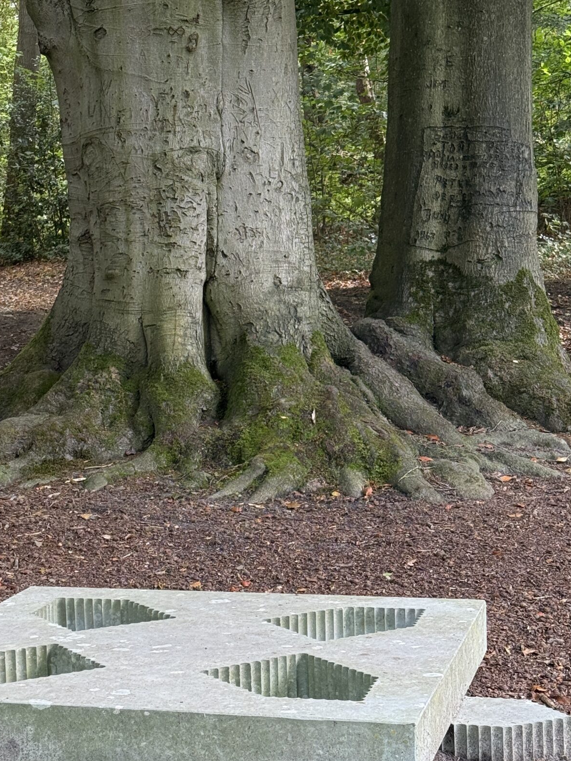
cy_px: 439
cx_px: 158
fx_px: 1715
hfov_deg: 18.8
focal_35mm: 78
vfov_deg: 25.0
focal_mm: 6.76
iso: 100
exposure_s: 1/189
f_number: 1.78
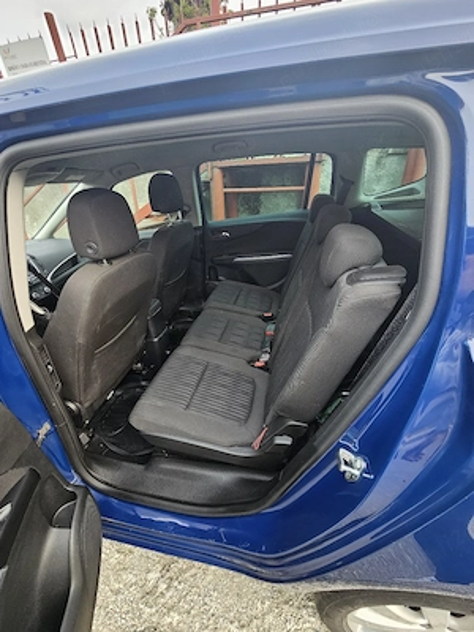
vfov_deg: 106.2
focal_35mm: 13
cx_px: 237
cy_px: 316
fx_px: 237
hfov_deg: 89.9
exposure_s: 1/101
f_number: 2.2
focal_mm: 2.2
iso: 80
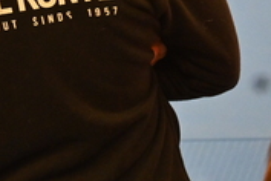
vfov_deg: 1.6
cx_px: -57
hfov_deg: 2.4
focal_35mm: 864
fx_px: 6503
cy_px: -107
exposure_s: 1/125
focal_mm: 170
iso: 3600
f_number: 5.6
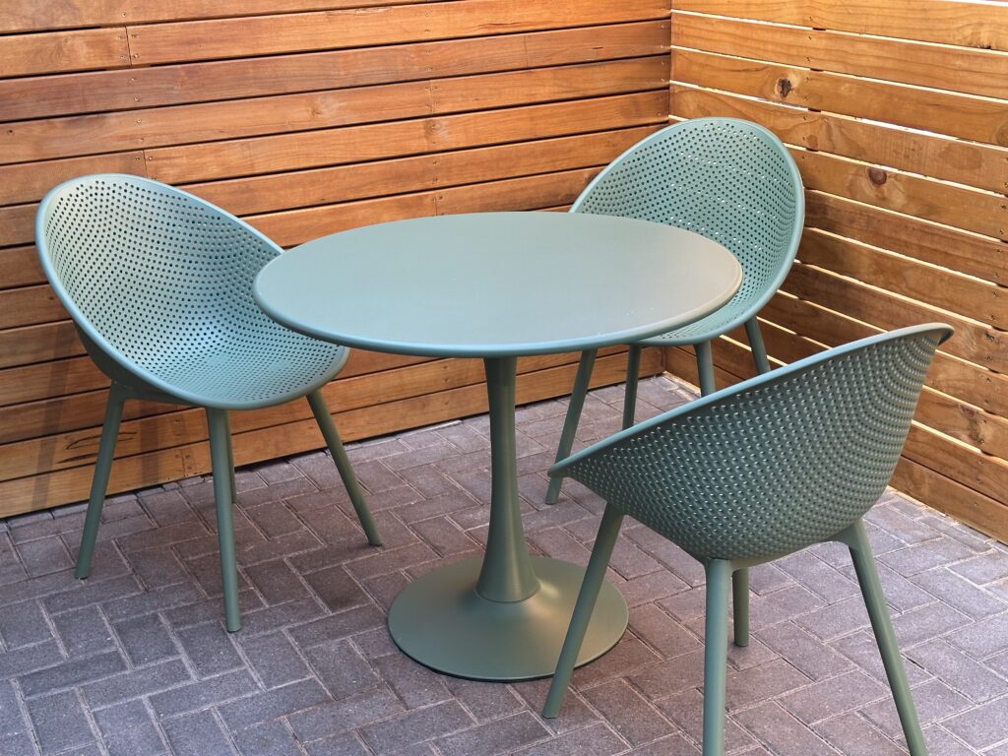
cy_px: 378
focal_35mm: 48
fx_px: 1398
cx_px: 504
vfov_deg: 30.3
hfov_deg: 39.7
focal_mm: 6.86
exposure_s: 1/60
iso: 100
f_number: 1.78
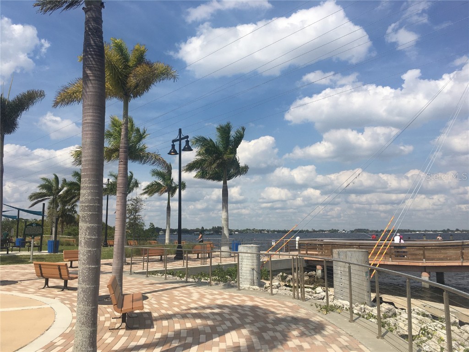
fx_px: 393
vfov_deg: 48.2
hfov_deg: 61.7
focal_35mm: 29
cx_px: 234
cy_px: 176
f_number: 2.2
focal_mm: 4.15
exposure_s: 1/2959
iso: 25
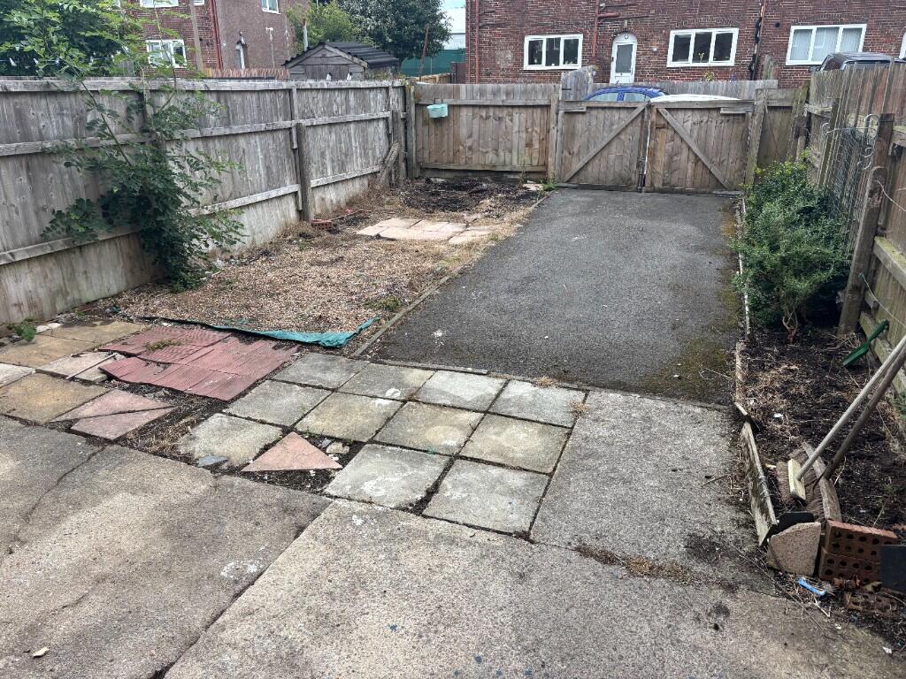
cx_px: 453
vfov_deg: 53.1
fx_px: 680
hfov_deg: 67.3
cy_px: 340
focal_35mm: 26
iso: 50
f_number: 1.6
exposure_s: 1/951
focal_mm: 5.96
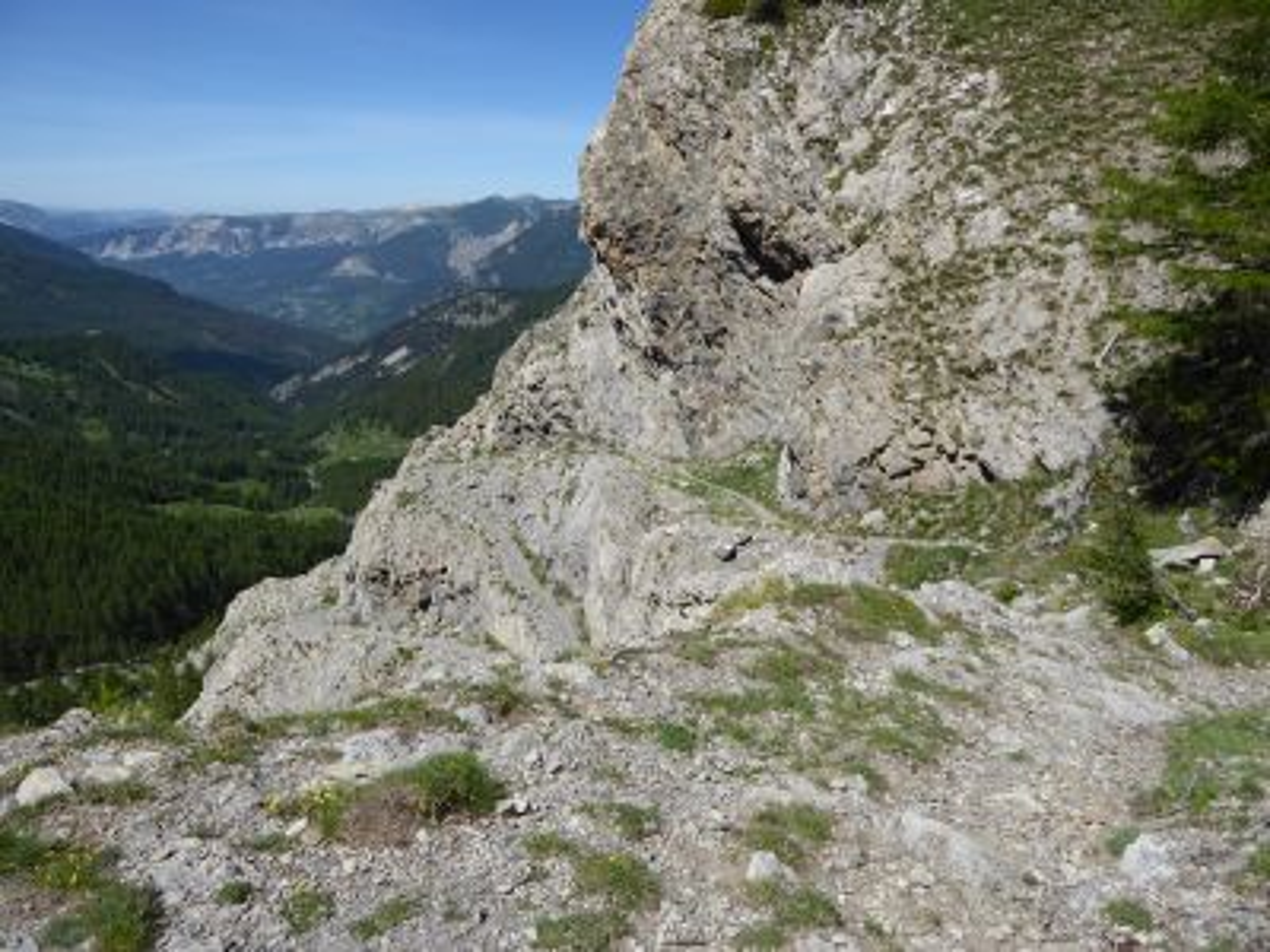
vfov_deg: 54.9
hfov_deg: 69.4
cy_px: 476
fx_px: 917
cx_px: 635
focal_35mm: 25
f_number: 3.3
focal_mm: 4.3
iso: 80
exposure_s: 1/1000
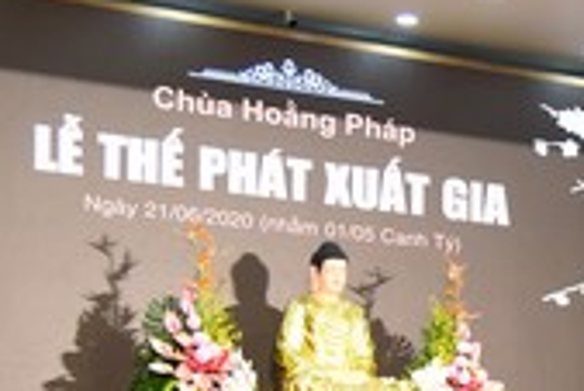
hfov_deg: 13.0
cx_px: 674
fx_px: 2500
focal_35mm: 154
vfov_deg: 8.9
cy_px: 429
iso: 800
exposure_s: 1/80
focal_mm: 40
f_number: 4
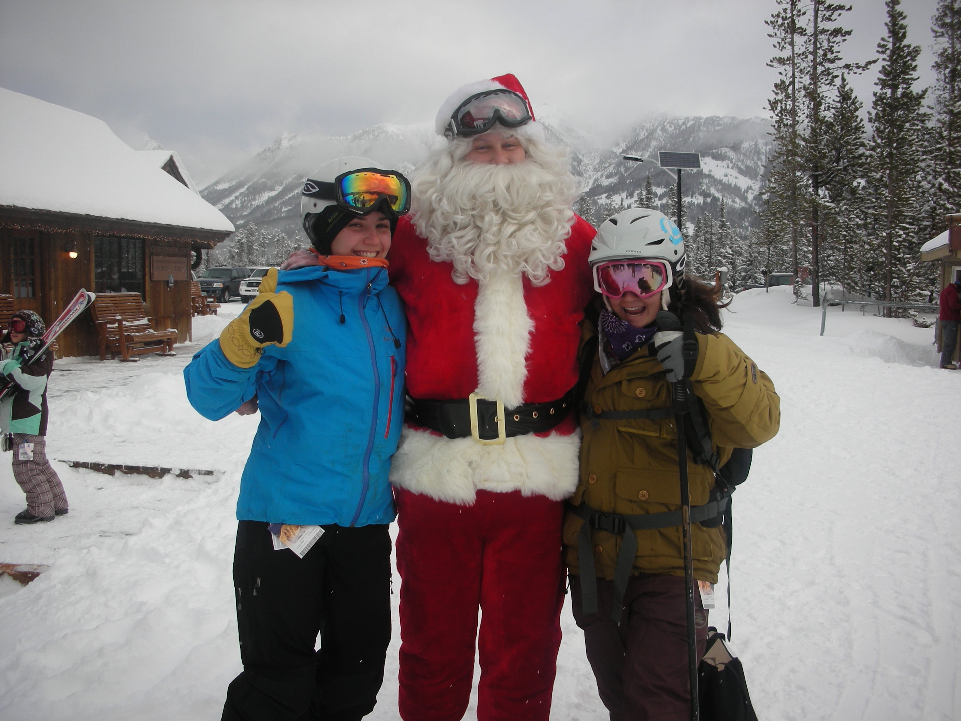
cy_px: 360
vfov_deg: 40.7
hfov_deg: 52.6
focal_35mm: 35
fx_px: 972
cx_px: 480
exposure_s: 1/252
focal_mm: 5.8
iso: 50
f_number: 3
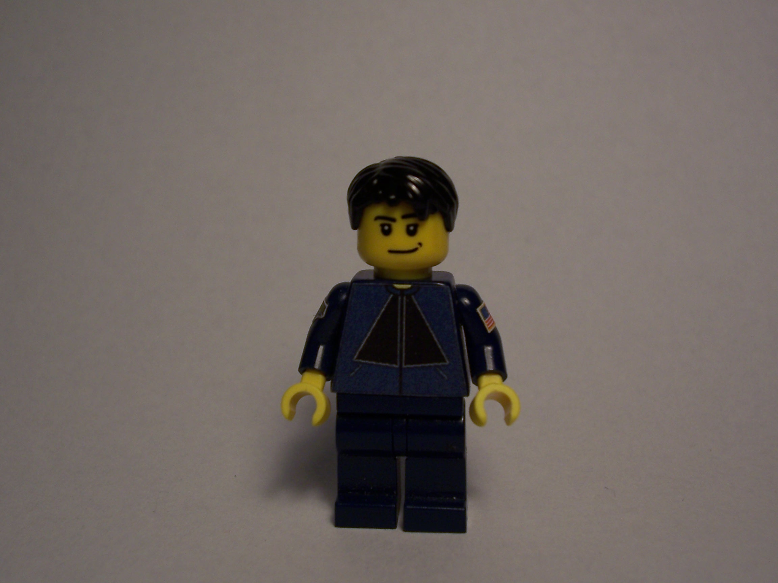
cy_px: 292
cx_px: 389
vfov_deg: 34.3
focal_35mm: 42
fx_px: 944
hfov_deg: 44.8
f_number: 3
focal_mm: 7
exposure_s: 1/90
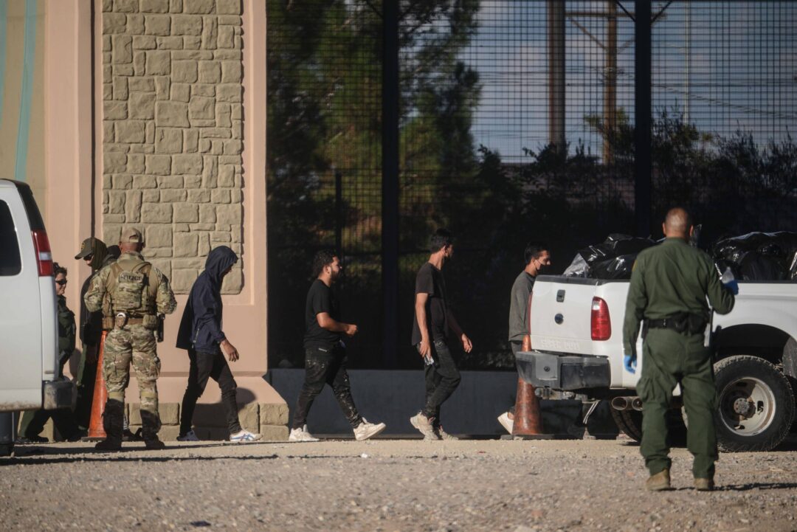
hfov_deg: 4.1
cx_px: 398
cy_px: 266
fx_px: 11073
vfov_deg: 2.8
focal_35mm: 500
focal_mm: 500
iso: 500
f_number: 8
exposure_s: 1/1250
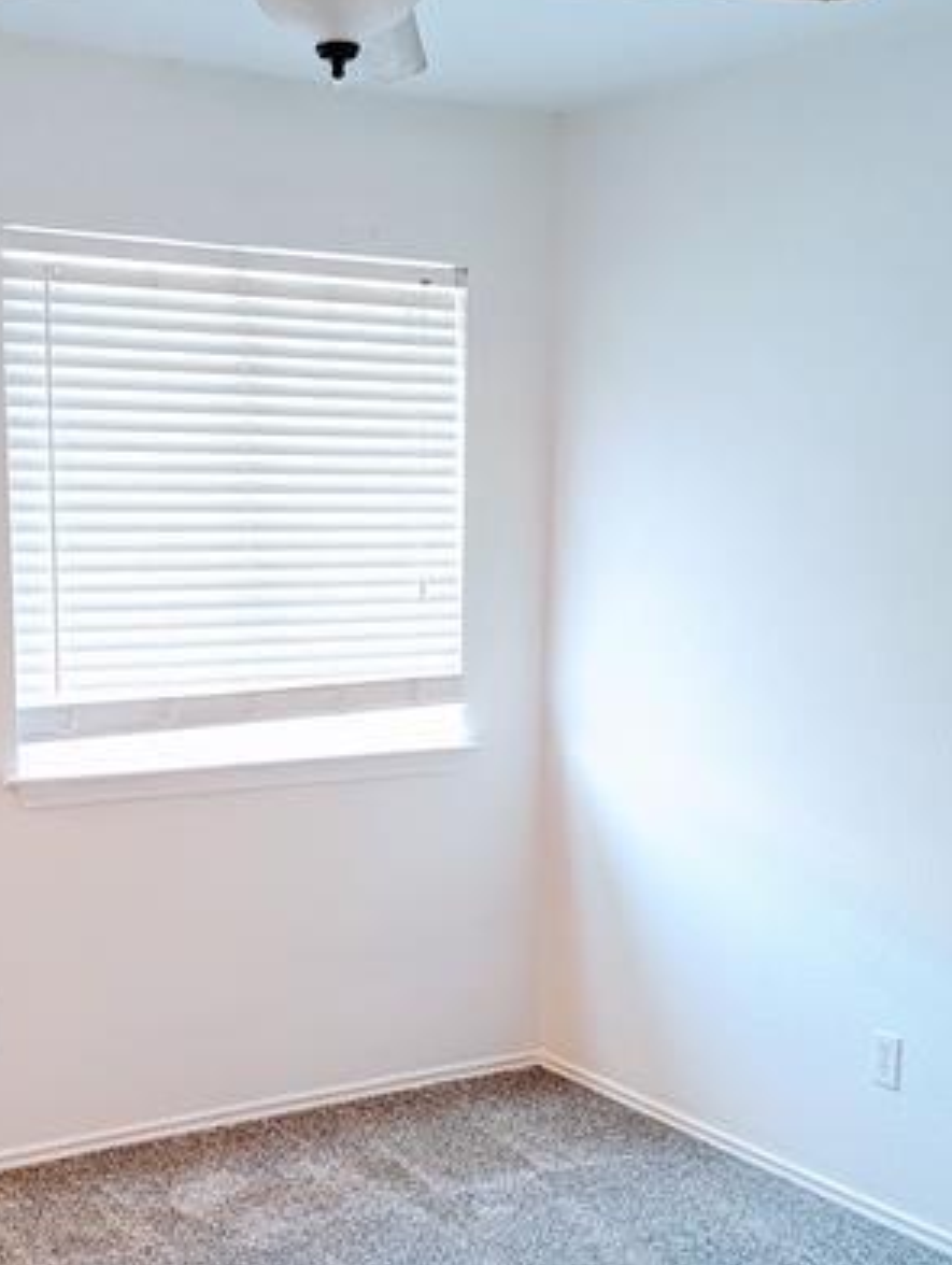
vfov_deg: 40.1
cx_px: 342
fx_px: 1720
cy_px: 807
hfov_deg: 30.8
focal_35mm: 47
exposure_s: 1/60
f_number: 1.85
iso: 1193
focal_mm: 6.81
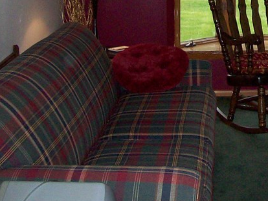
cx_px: 298
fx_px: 689
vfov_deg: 16.1
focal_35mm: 89
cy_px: -22
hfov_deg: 20.9
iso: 140
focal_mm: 6
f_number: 2.7
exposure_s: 1/64
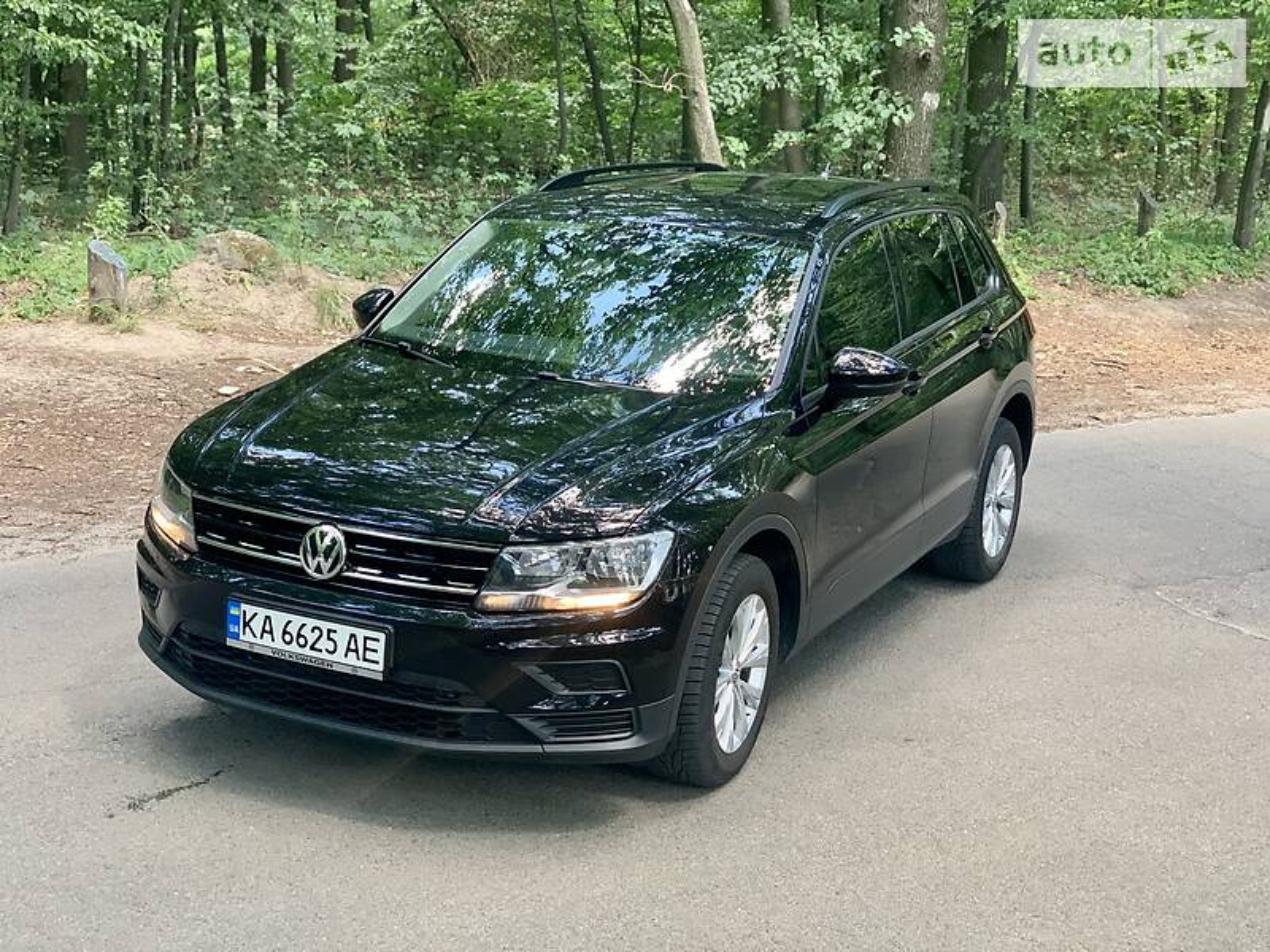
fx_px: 1908
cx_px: 635
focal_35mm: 52
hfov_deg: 36.8
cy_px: 476
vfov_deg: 28.0
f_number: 2.4
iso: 125
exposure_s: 1/83
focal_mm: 6
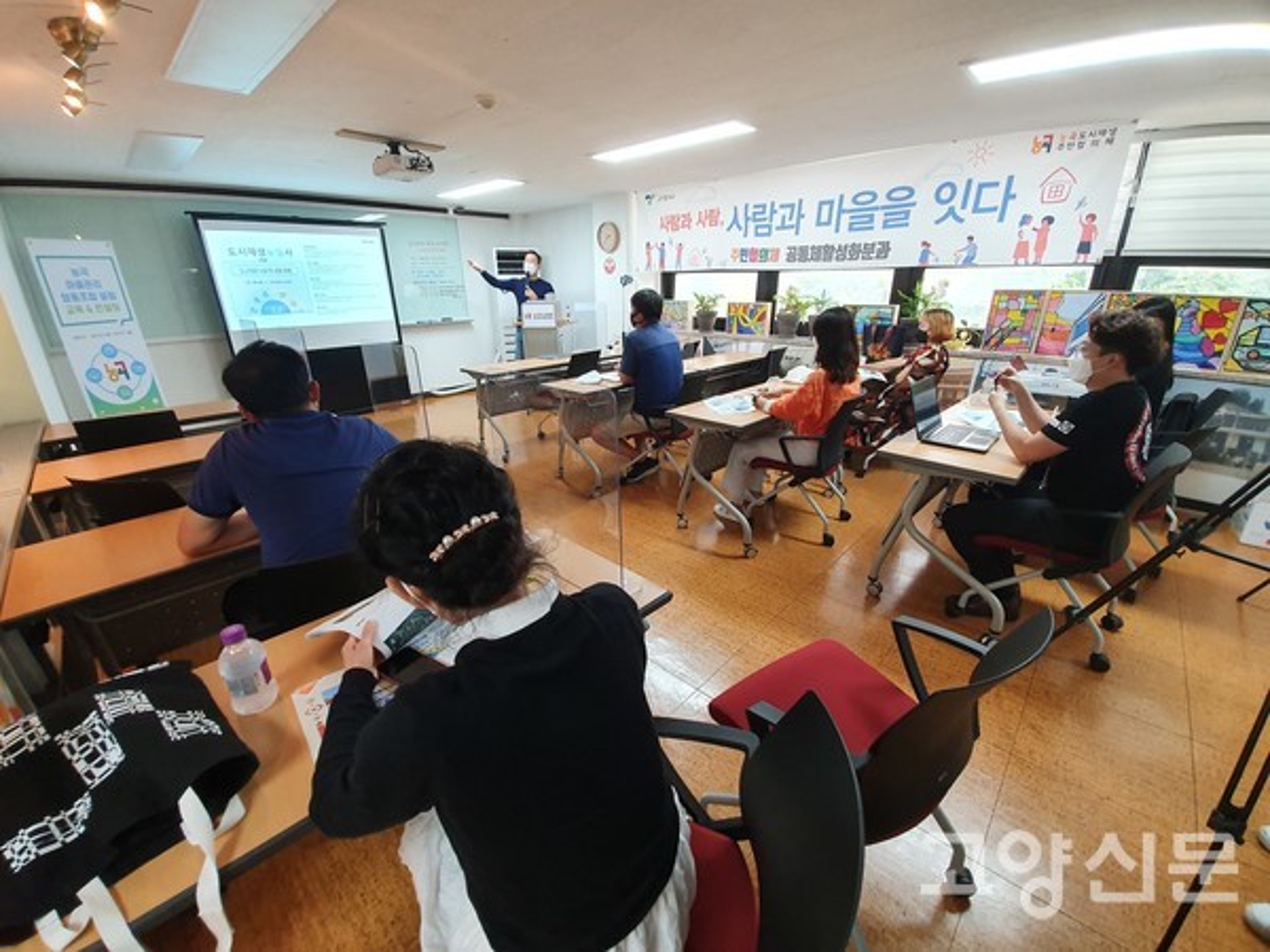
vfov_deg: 89.9
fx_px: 477
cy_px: 476
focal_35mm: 13
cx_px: 635
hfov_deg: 106.2
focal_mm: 1.8
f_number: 2.2
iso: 160
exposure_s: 1/60
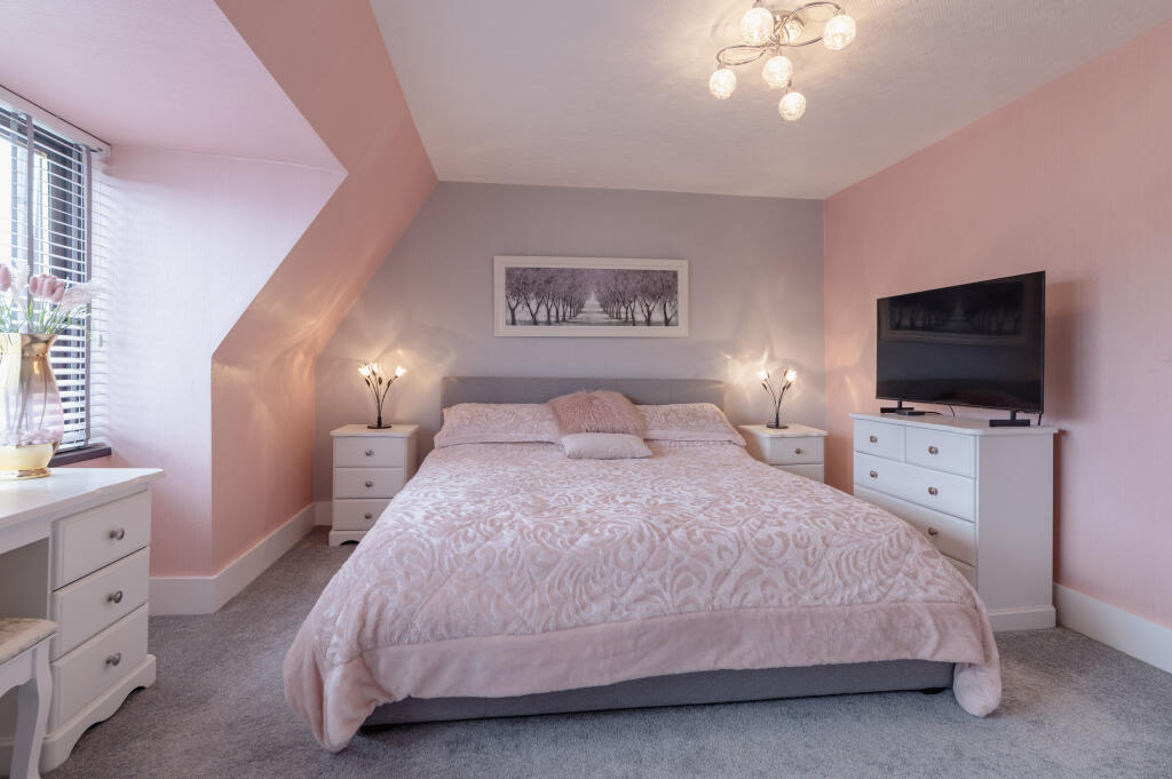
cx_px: 586
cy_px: 390
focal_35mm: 17
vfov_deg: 70.3
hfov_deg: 93.3
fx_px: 553
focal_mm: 17
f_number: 8
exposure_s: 1/20
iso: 400
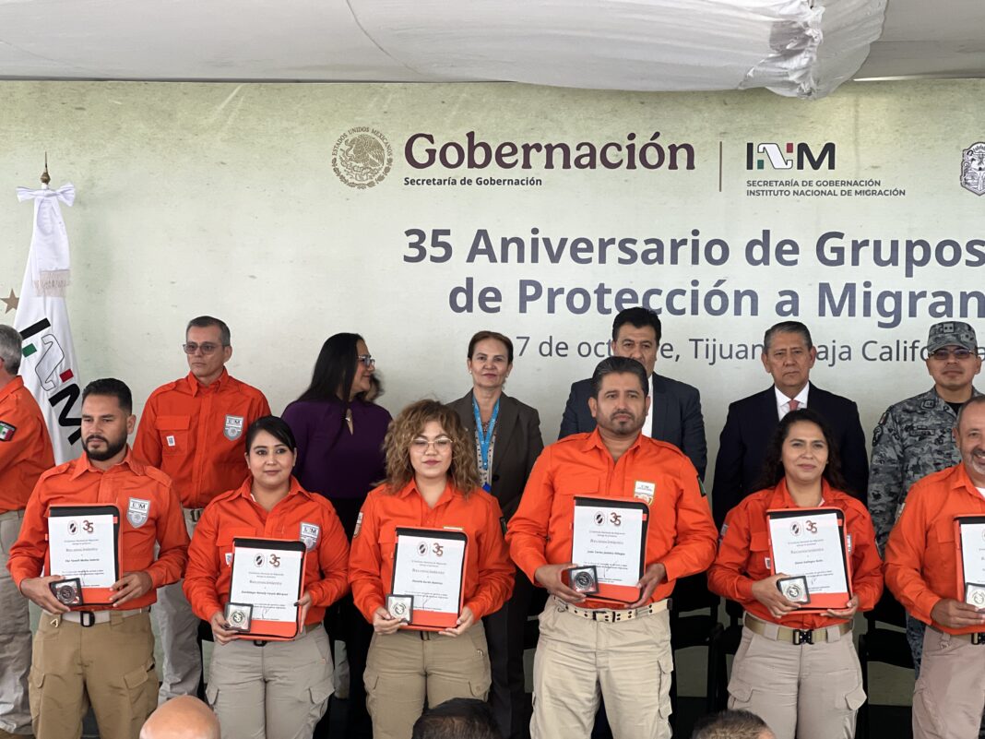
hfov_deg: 25.3
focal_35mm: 77
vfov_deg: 19.1
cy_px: 370
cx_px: 492
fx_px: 2191
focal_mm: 9
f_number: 2.8
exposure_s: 1/99
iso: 125
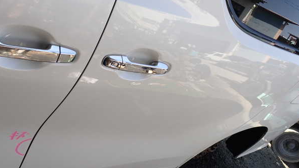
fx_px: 262
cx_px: 150
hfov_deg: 59.5
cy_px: 101
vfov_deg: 35.5
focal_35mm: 33
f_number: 3.2
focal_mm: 5.4
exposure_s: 1/320
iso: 100
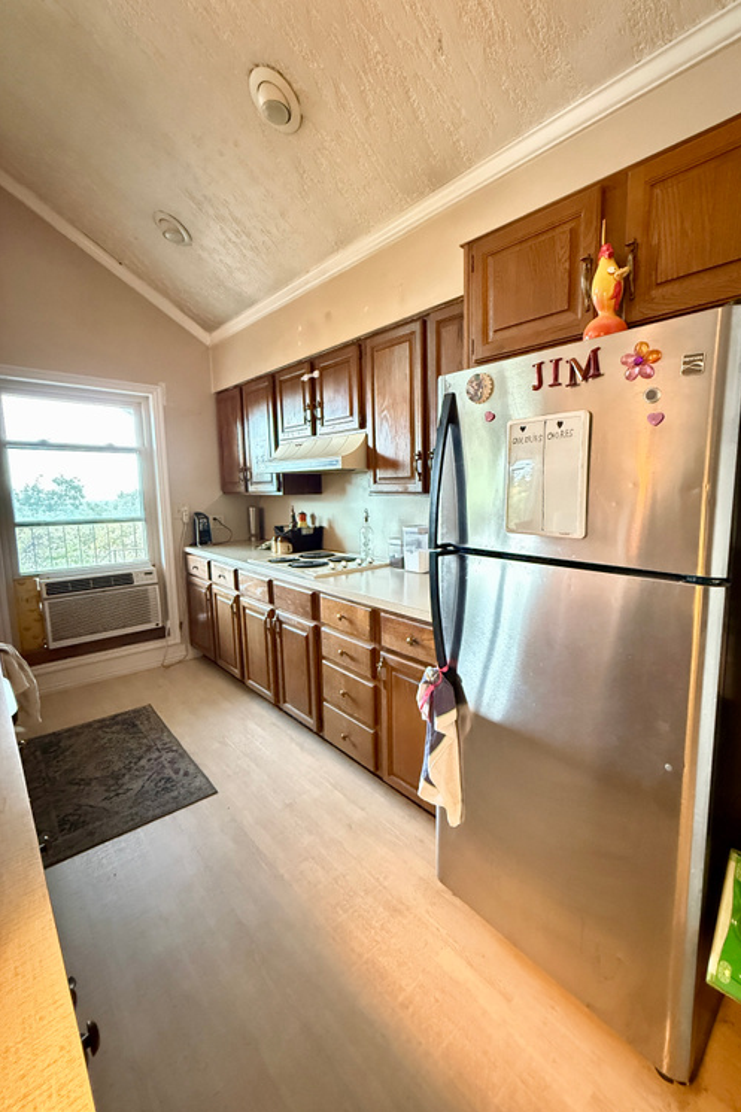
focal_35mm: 15
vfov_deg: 100.4
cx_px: 428
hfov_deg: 76.8
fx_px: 463
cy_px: 549
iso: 1600
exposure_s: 1/30
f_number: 2.2
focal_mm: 2.22
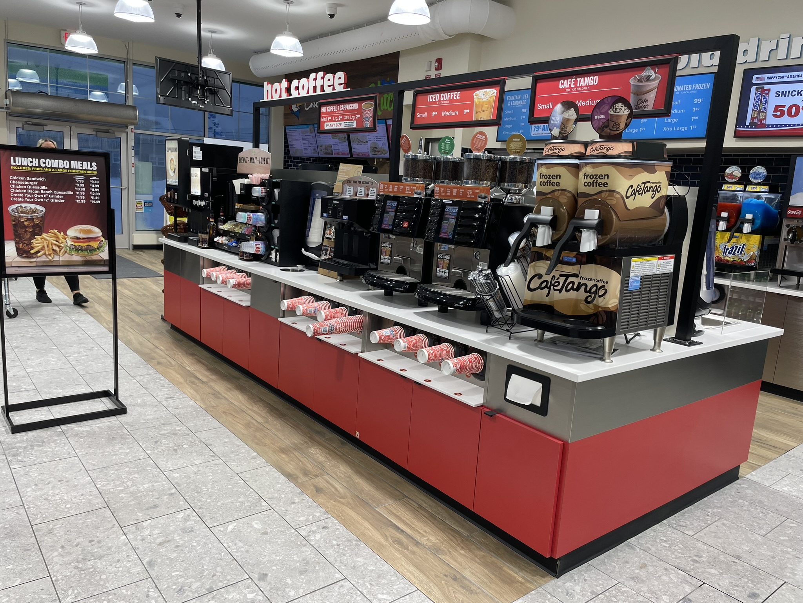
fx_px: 603
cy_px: 302
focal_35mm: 26
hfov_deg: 67.3
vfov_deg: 53.1
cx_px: 402
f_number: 1.6
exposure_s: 1/125
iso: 50
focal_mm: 4.2
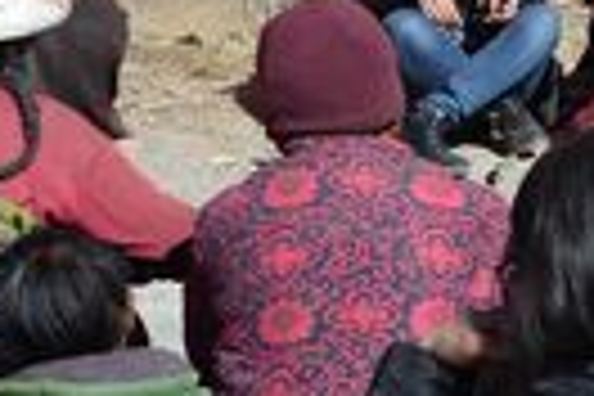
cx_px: 698
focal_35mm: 197
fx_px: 3250
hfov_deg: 10.3
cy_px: -86
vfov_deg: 6.9
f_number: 8
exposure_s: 1/250
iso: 100
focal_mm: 30
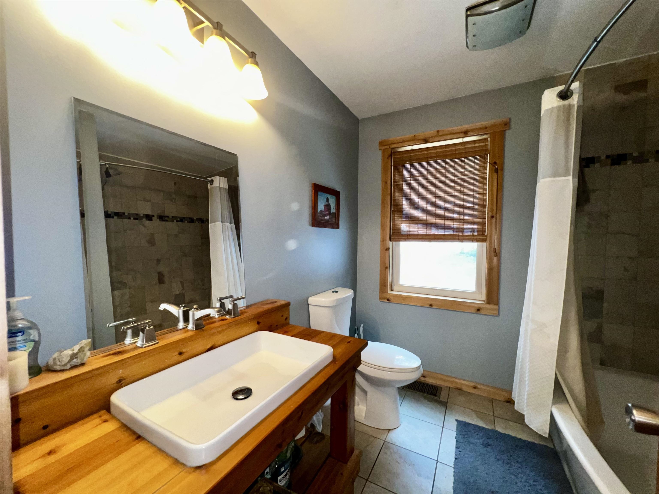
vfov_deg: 89.9
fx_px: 247
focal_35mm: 13
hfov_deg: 106.2
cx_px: 330
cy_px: 247
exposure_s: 1/60
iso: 160
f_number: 1.8
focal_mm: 1.57
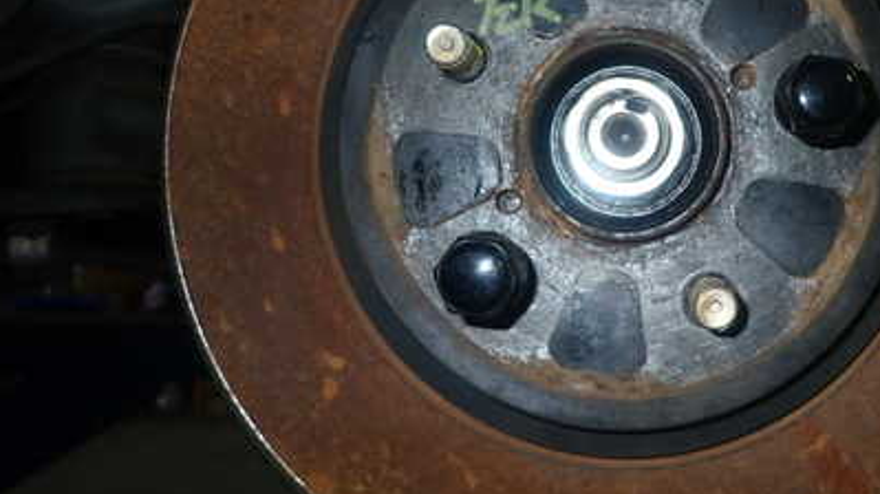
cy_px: 172
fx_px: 956
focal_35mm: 41
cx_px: 642
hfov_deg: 47.9
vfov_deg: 28.8
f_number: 5.6
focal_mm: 4.5
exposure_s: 1/30
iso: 200
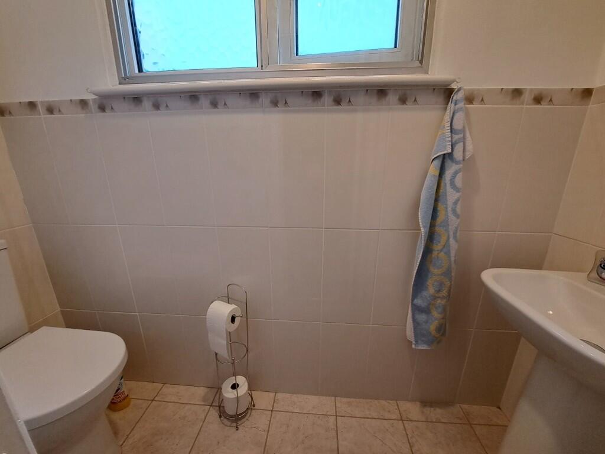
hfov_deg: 106.2
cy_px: 227
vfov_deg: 89.9
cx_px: 302
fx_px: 227
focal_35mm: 13
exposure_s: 1/50
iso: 50
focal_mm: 1.74
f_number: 2.2
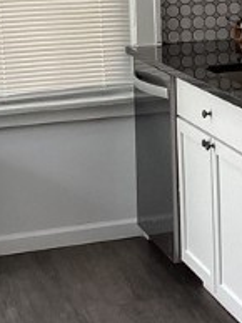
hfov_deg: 11.6
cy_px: 43
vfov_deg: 15.9
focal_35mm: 123
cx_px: 354
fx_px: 1149
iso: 64
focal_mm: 3.3
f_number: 2.4
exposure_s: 1/120
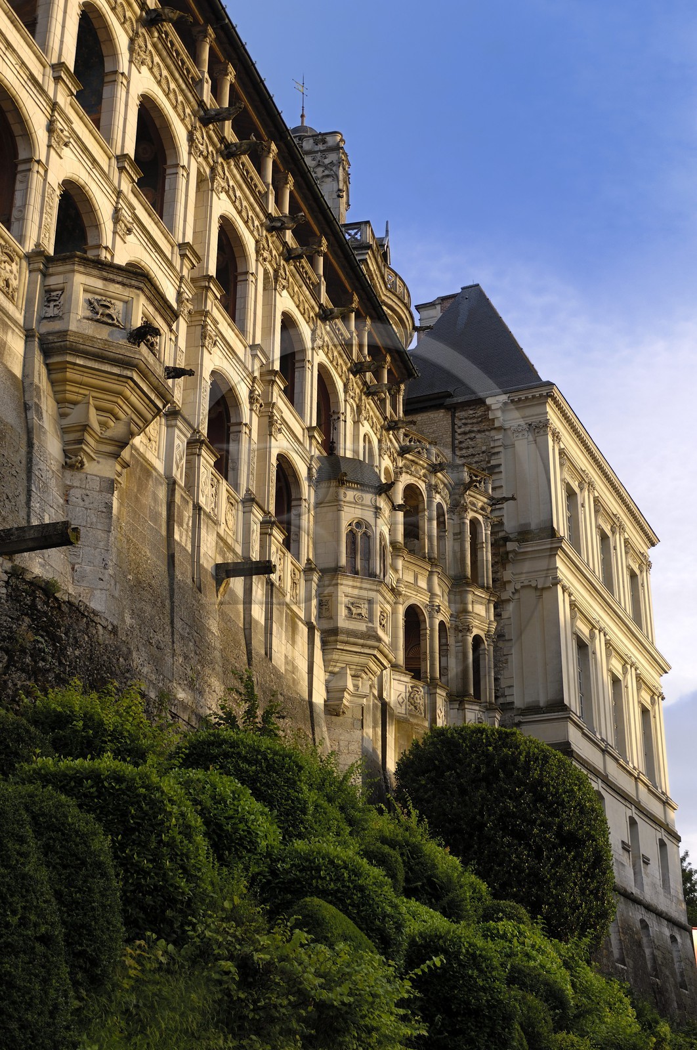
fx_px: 1354
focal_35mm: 46
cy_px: 525
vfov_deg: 42.4
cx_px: 348
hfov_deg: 28.9
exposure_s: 1/160
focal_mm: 31
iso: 100
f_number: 2.8
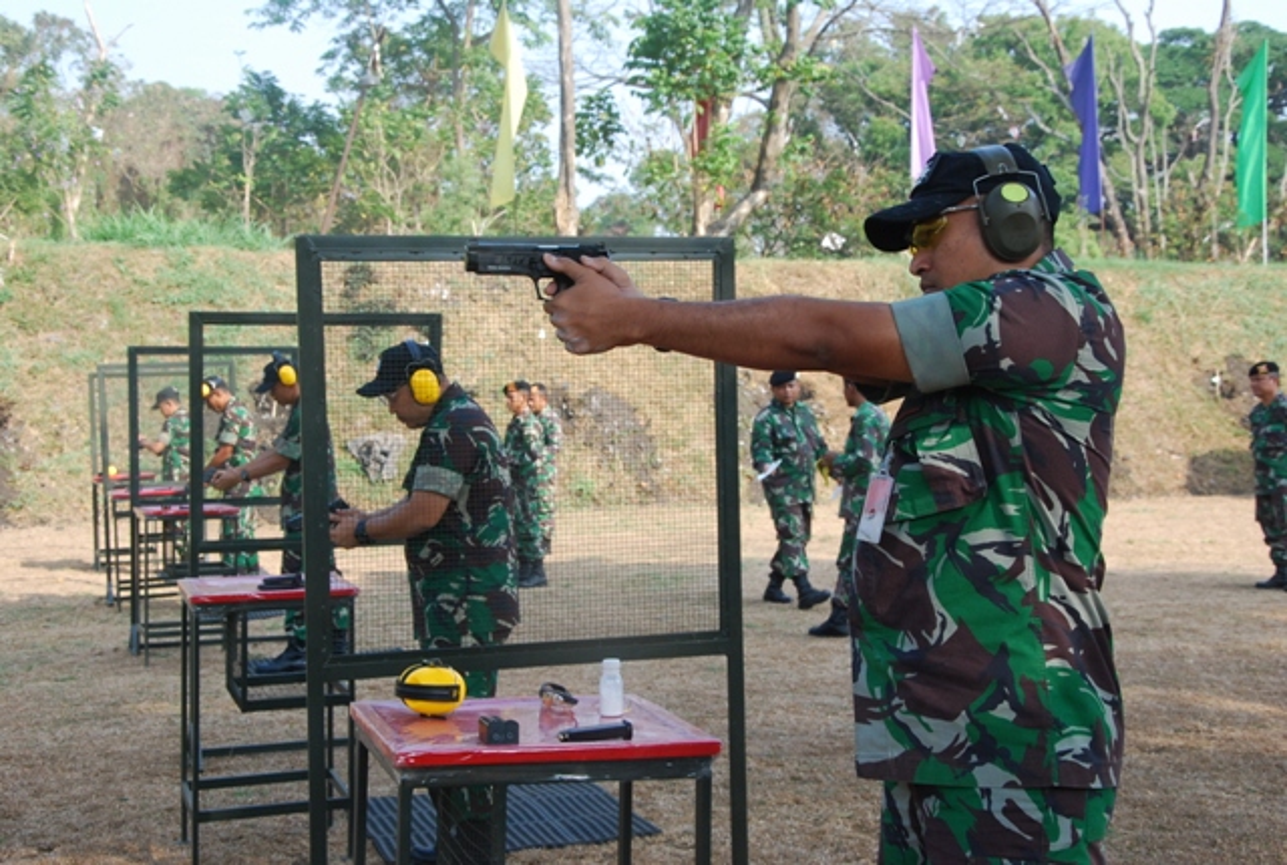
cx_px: 644
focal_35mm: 52
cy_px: 432
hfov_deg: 37.8
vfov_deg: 25.9
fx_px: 1881
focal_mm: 35
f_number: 10
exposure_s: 1/200
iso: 500
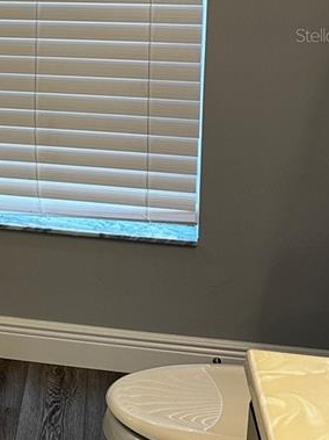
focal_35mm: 76
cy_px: 35
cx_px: -144
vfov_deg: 24.8
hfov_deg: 17.6
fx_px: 964
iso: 125
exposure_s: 1/120
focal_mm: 6.86
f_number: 1.78
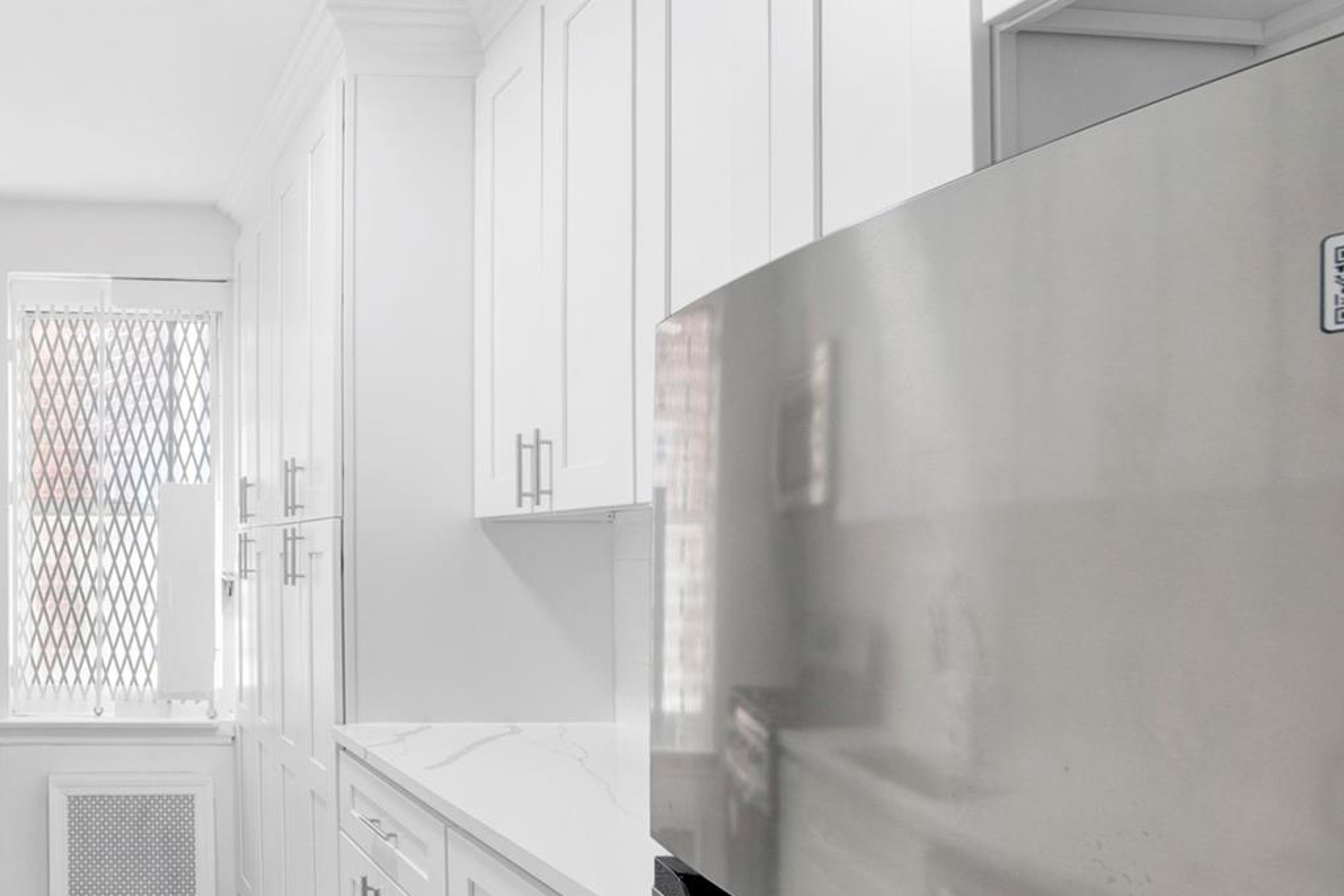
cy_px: 560
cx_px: 96
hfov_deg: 60.4
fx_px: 896
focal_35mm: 24
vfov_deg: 52.6
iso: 100
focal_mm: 8
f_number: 8
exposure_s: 1/2
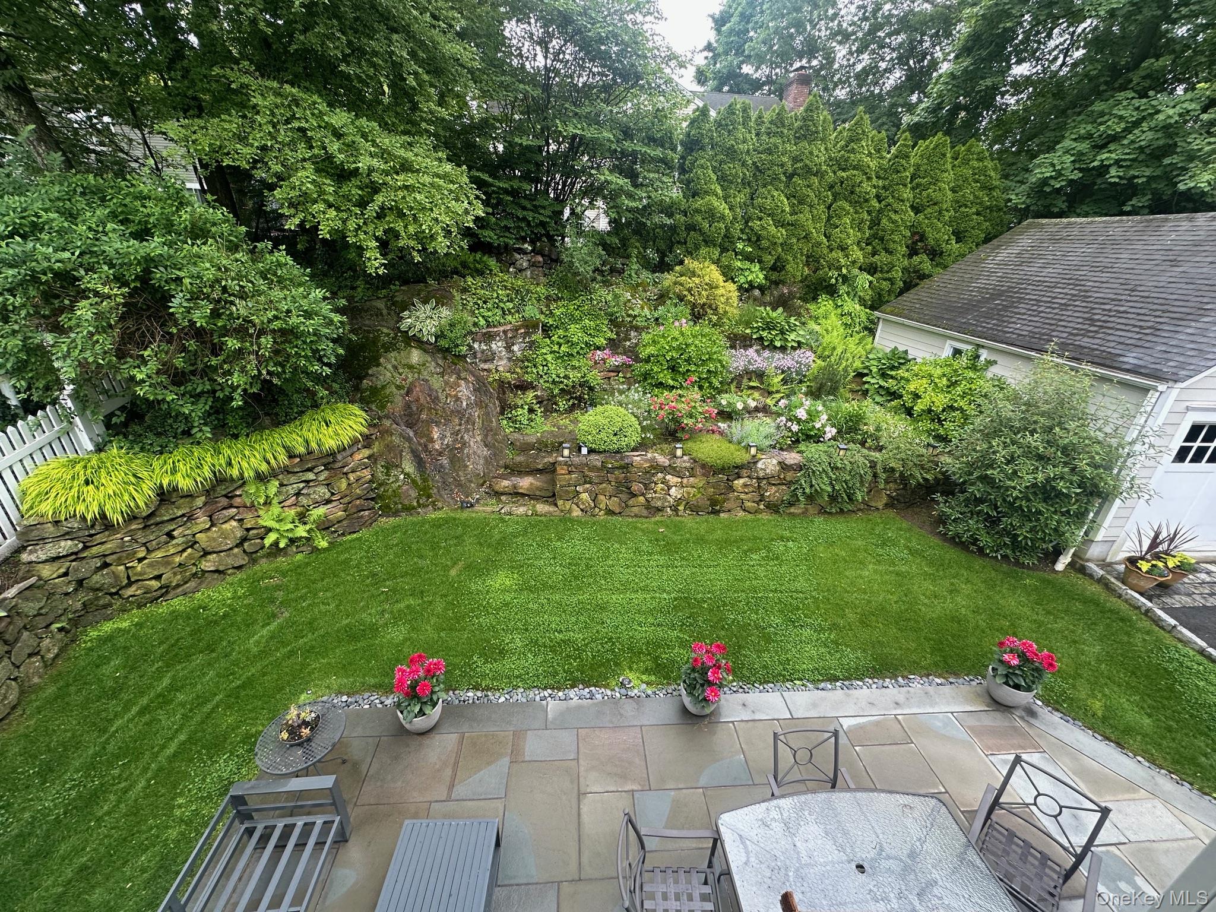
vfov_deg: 85.7
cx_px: 608
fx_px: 492
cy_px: 456
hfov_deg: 102.1
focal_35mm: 14
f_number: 2.2
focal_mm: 2.22
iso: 80
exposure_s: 1/99
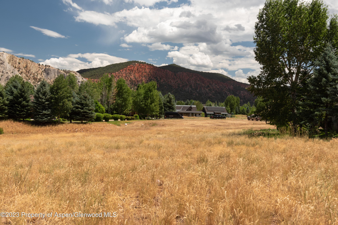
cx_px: 169
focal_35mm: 36
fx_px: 338
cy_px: 112
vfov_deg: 36.9
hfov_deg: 53.1
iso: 160
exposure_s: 1/320
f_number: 7.1
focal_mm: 36
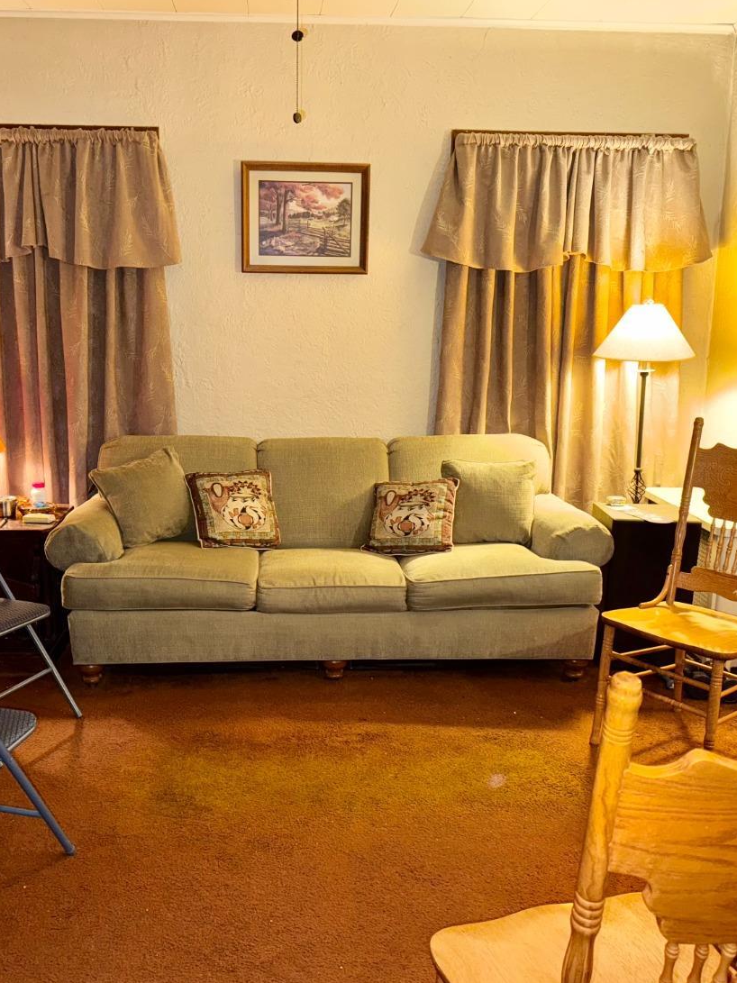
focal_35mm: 33
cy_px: 504
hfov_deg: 42.8
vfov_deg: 55.4
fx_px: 937
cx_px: 313
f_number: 1.78
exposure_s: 1/10
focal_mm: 6.76
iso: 200
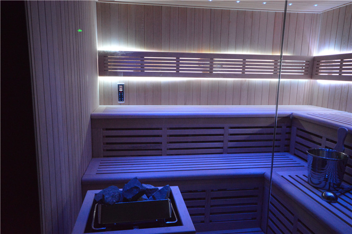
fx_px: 264
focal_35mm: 27
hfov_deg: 67.4
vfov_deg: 47.8
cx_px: 176
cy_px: 117
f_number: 5.6
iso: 3200
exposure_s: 1/10
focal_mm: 18
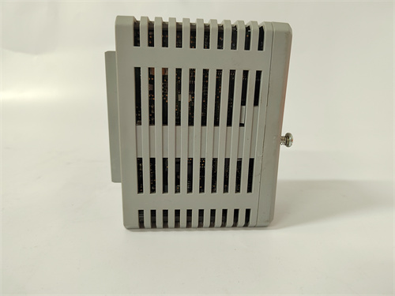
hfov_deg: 73.9
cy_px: 148
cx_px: 198
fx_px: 262
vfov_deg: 58.9
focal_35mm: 23
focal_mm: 5.52
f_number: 1.9
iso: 1397
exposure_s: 1/50
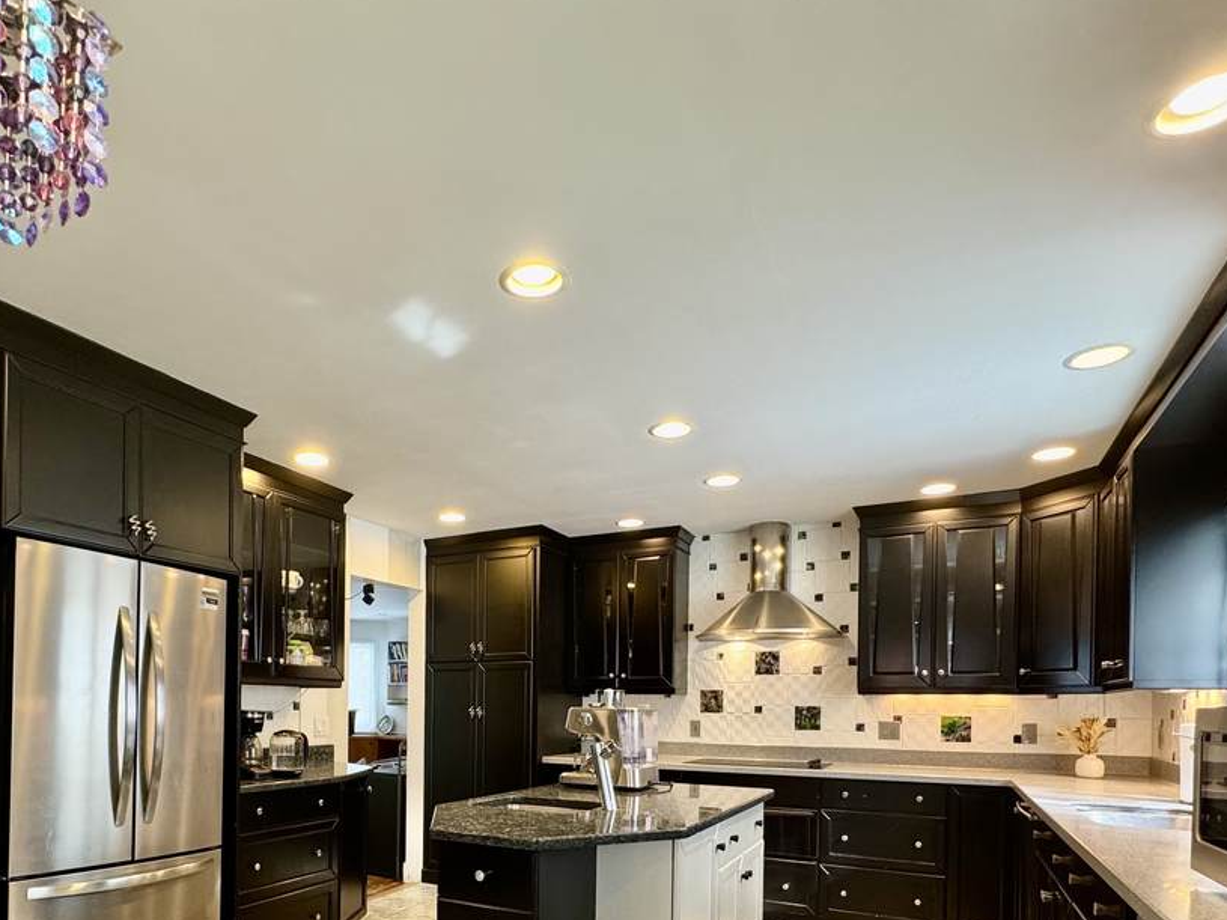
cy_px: 712
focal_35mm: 22
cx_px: 489
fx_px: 780
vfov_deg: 57.3
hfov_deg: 75.5
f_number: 2.2
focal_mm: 2.22
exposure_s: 1/60
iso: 250
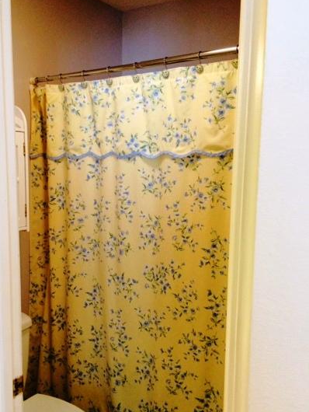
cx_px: 124
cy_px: 226
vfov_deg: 52.5
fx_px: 416
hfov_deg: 40.6
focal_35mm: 35
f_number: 2.2
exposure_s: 1/30
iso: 200
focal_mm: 4.15
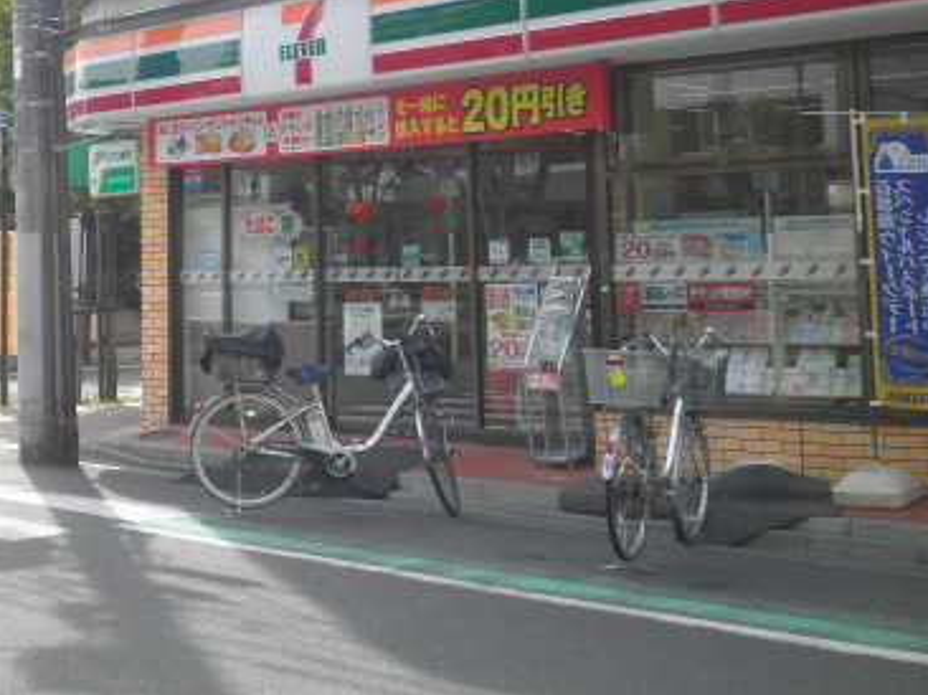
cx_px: 302
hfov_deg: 30.5
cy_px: 112
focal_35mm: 63
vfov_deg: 22.8
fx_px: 1688
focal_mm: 6.4
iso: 64
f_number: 3.1
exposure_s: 1/320
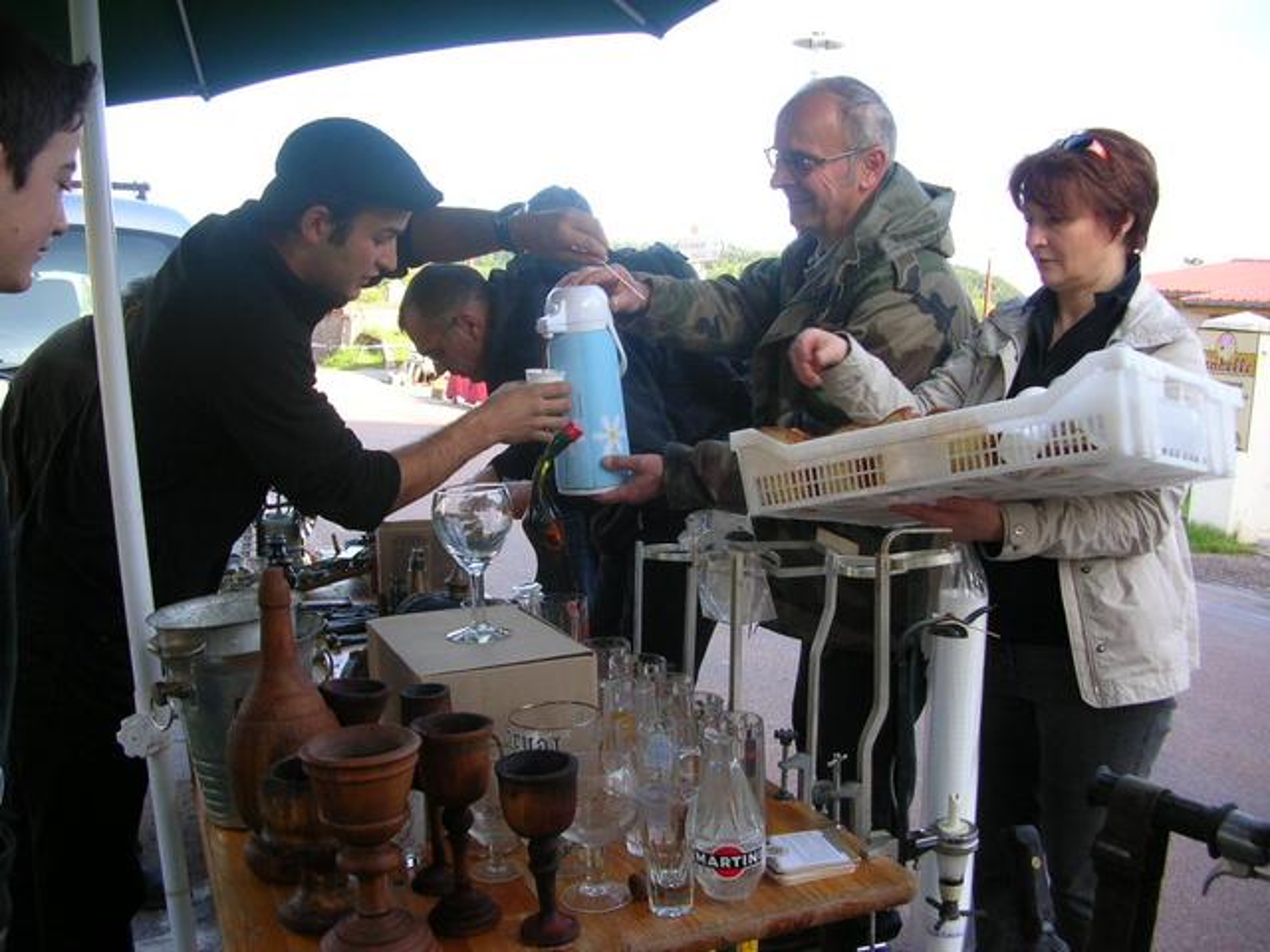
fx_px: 1284
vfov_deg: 40.7
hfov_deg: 52.6
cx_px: 635
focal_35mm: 35
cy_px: 476
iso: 50
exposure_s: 1/120
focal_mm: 5.8
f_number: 2.8
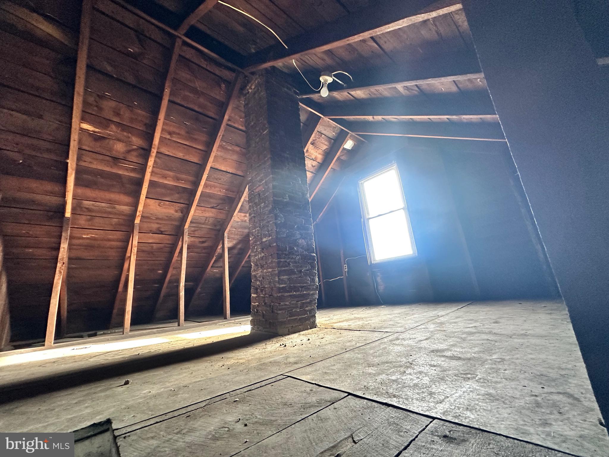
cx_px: 304
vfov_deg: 85.7
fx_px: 246
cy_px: 228
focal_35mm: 14
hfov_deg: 102.1
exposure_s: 1/60
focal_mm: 2.22
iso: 320
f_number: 2.2
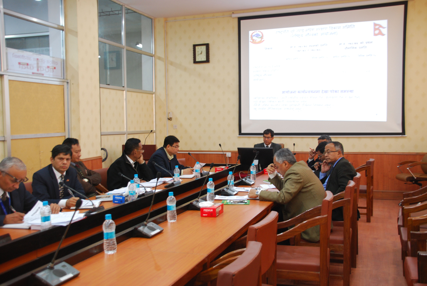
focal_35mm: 39
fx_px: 463
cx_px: 214
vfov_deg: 34.3
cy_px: 143
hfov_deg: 49.5
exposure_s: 1/15
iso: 400
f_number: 4.2
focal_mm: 26
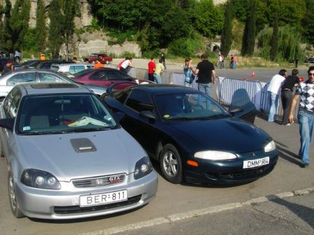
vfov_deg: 37.7
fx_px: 345
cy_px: 118
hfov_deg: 49.0
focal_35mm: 38
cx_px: 157
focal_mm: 6.3
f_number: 6.6
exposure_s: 1/200
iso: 50
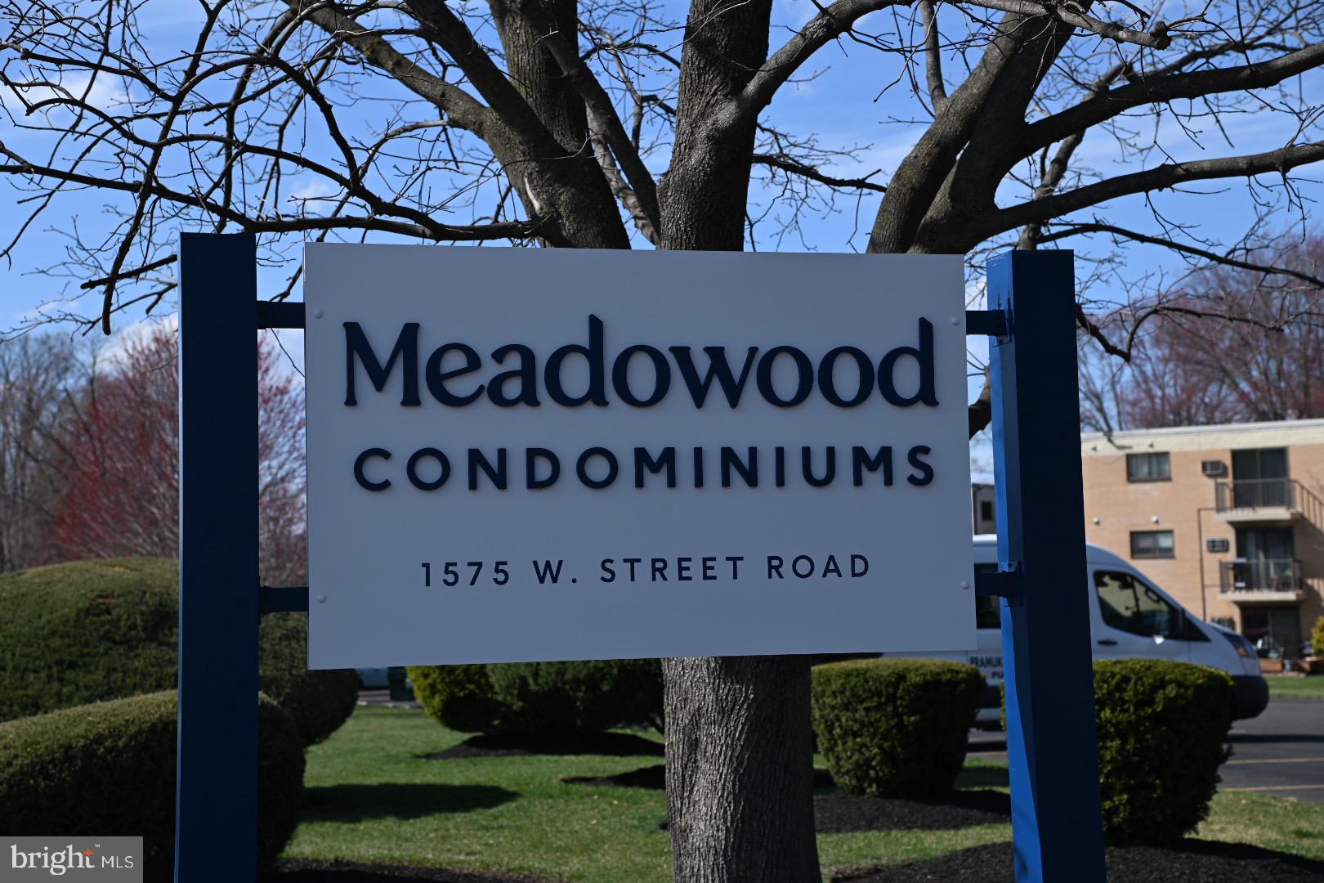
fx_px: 2280
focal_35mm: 62
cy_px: 442
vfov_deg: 21.9
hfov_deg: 32.4
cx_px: 662
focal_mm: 62
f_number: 5.6
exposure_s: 1/500
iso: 100
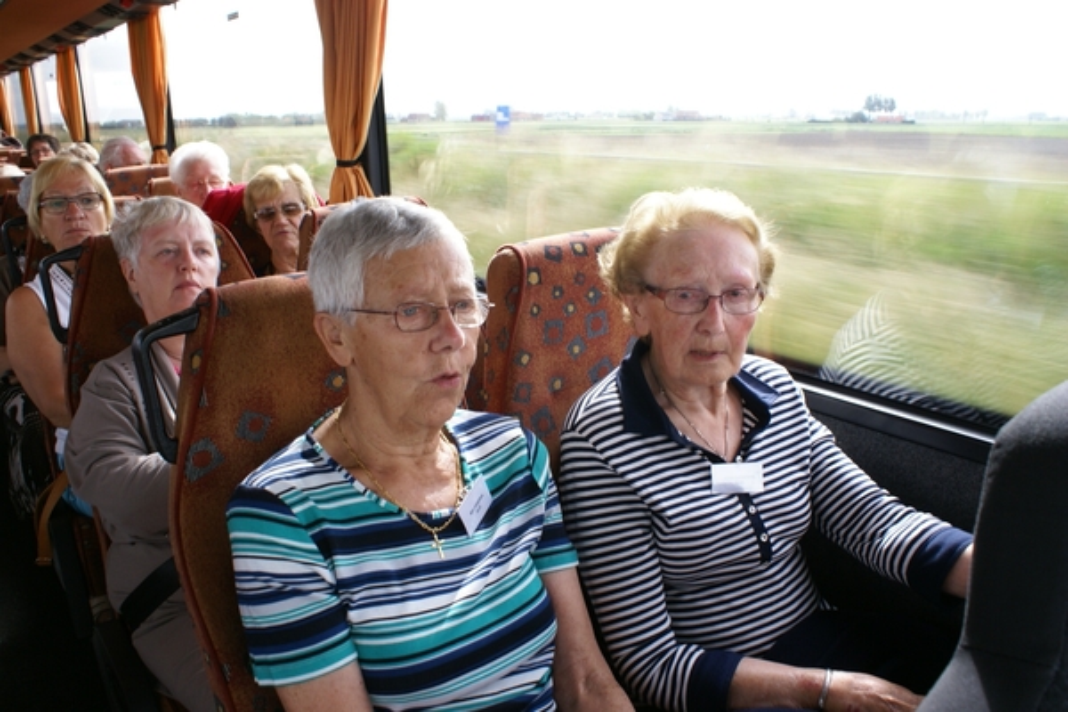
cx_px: 534
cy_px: 356
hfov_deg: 61.9
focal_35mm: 30
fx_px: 890
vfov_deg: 43.6
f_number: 6.3
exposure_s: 1/60
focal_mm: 20
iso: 100
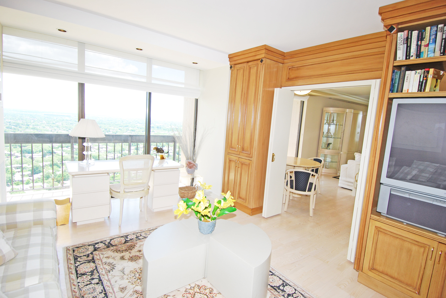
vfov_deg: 67.5
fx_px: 223
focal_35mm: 18
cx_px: 223
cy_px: 149
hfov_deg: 89.9
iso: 180
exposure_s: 1/125
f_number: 5.6
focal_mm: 12
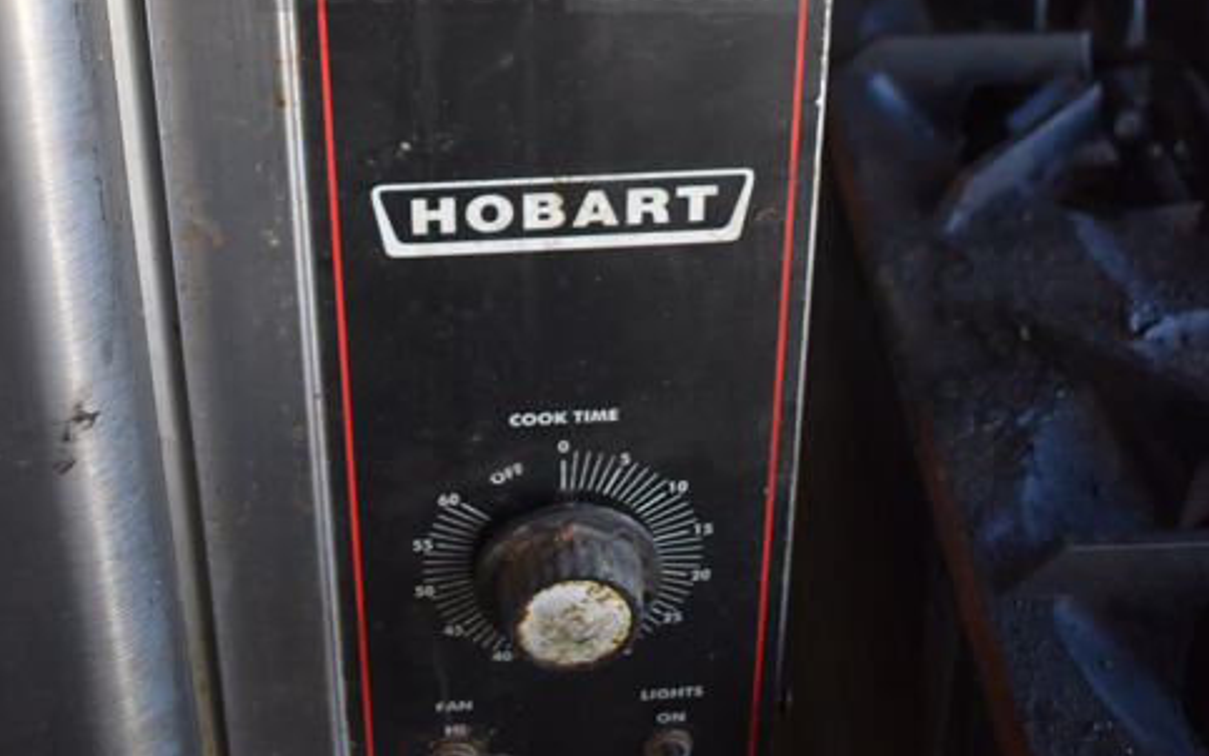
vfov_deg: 23.1
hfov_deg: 38.8
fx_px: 1714
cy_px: -119
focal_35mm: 52
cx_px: 536
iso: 640
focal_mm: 18
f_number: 3.5
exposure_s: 1/250
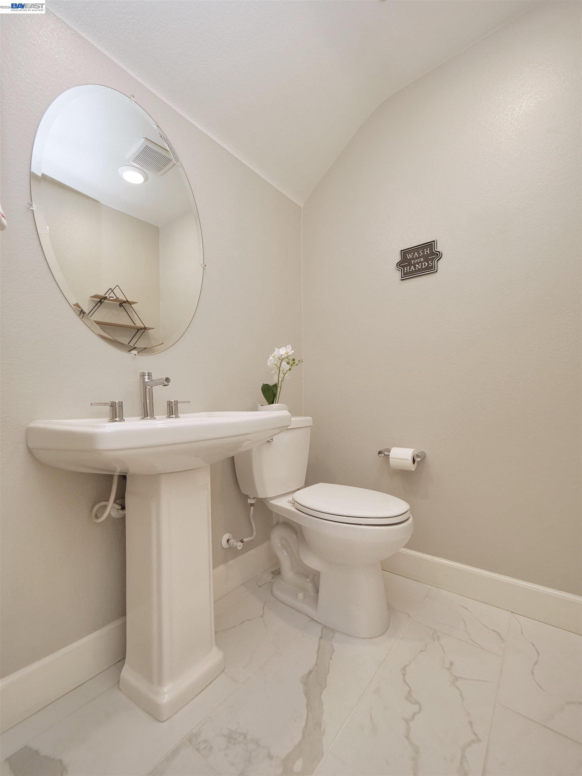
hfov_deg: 85.7
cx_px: 291
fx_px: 314
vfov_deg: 102.1
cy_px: 388
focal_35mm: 14
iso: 800
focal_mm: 7
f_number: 4
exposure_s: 1/160
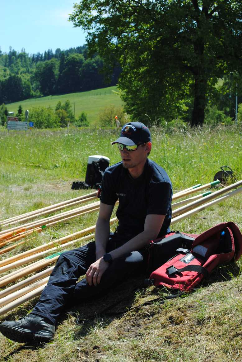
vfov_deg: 30.5
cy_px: 181
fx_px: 663
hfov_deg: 20.7
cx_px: 121
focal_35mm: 66
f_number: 7.1
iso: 100
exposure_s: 1/200
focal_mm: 44
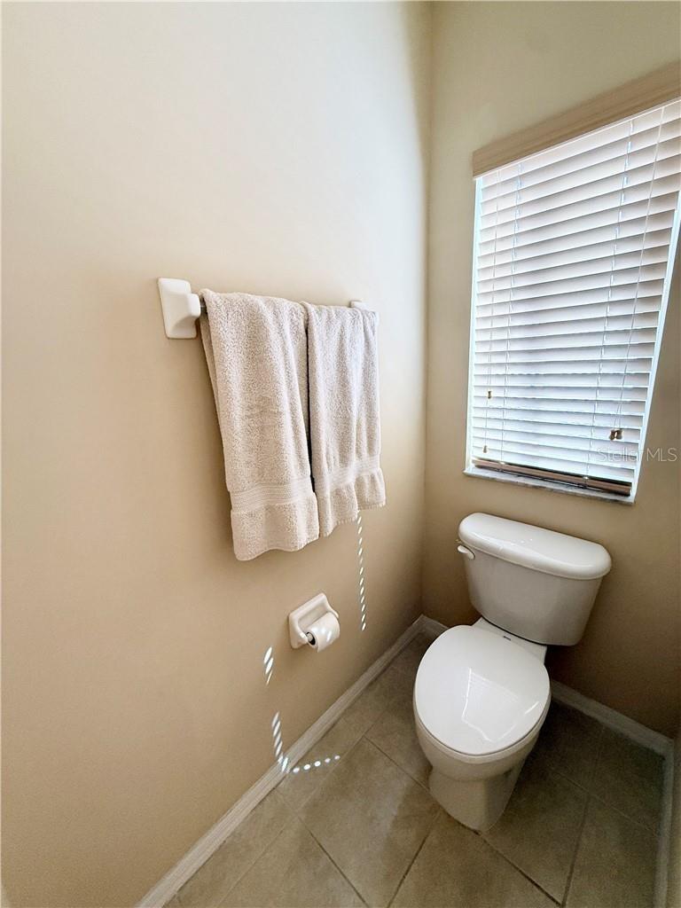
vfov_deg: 102.1
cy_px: 454
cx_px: 340
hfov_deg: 85.7
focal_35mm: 14
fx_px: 367
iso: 250
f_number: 2.2
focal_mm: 2.22
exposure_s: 1/120
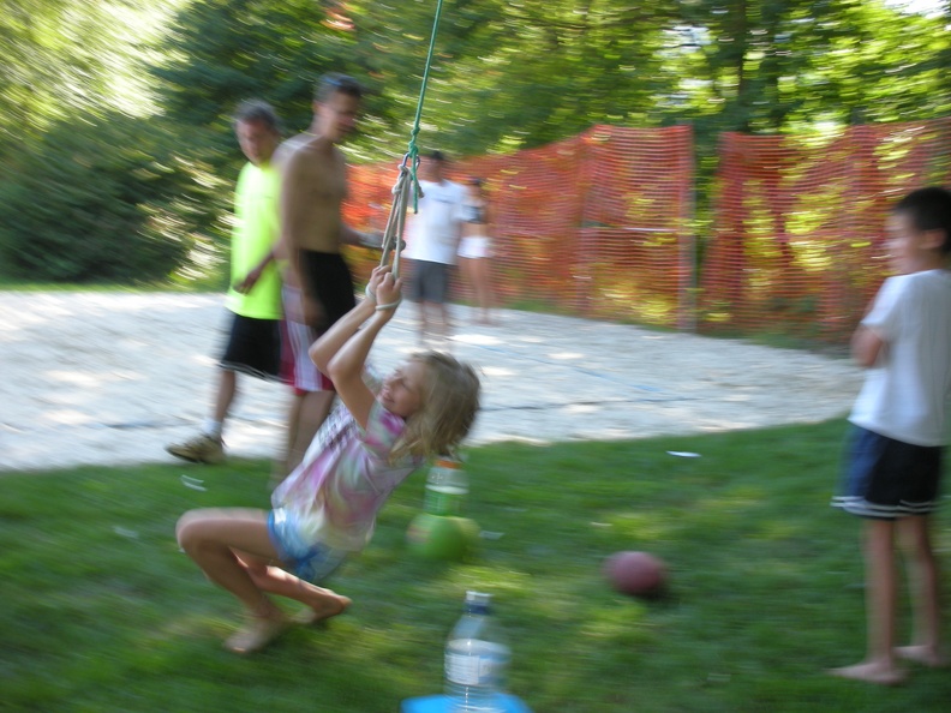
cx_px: 476
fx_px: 1264
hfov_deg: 41.2
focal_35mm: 46
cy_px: 356
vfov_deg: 31.5
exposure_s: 1/38.4
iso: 50
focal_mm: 7.7
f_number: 3.2
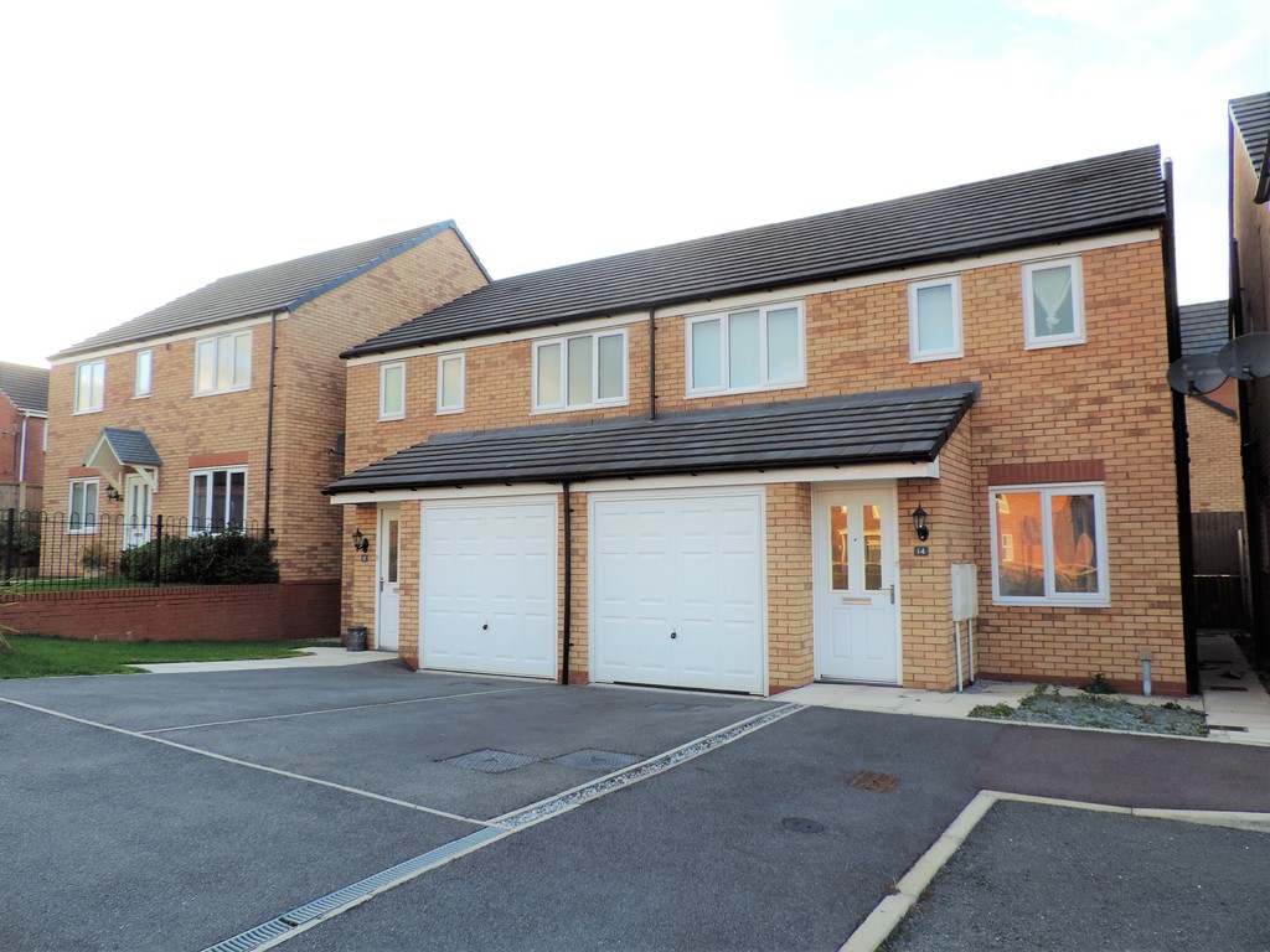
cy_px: 476
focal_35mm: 24
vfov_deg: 56.8
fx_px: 881
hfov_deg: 71.6
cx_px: 635
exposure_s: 1/100
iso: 80
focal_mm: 4.3
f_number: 3
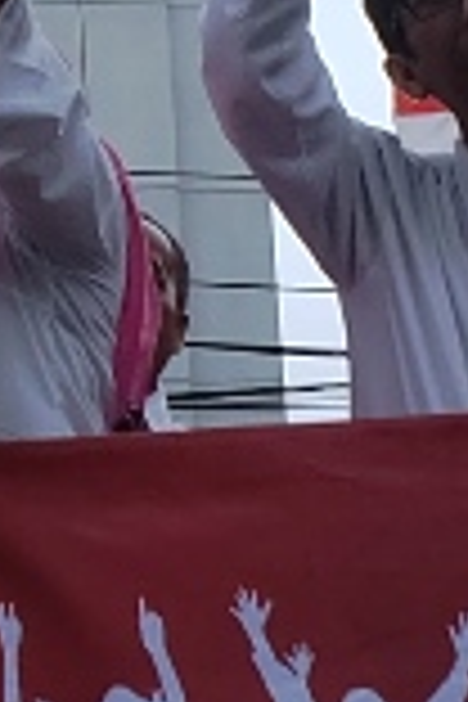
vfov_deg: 7.6
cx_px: -752
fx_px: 5167
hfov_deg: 5.0
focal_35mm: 265
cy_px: -518
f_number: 8
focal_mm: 16
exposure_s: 1/320
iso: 400
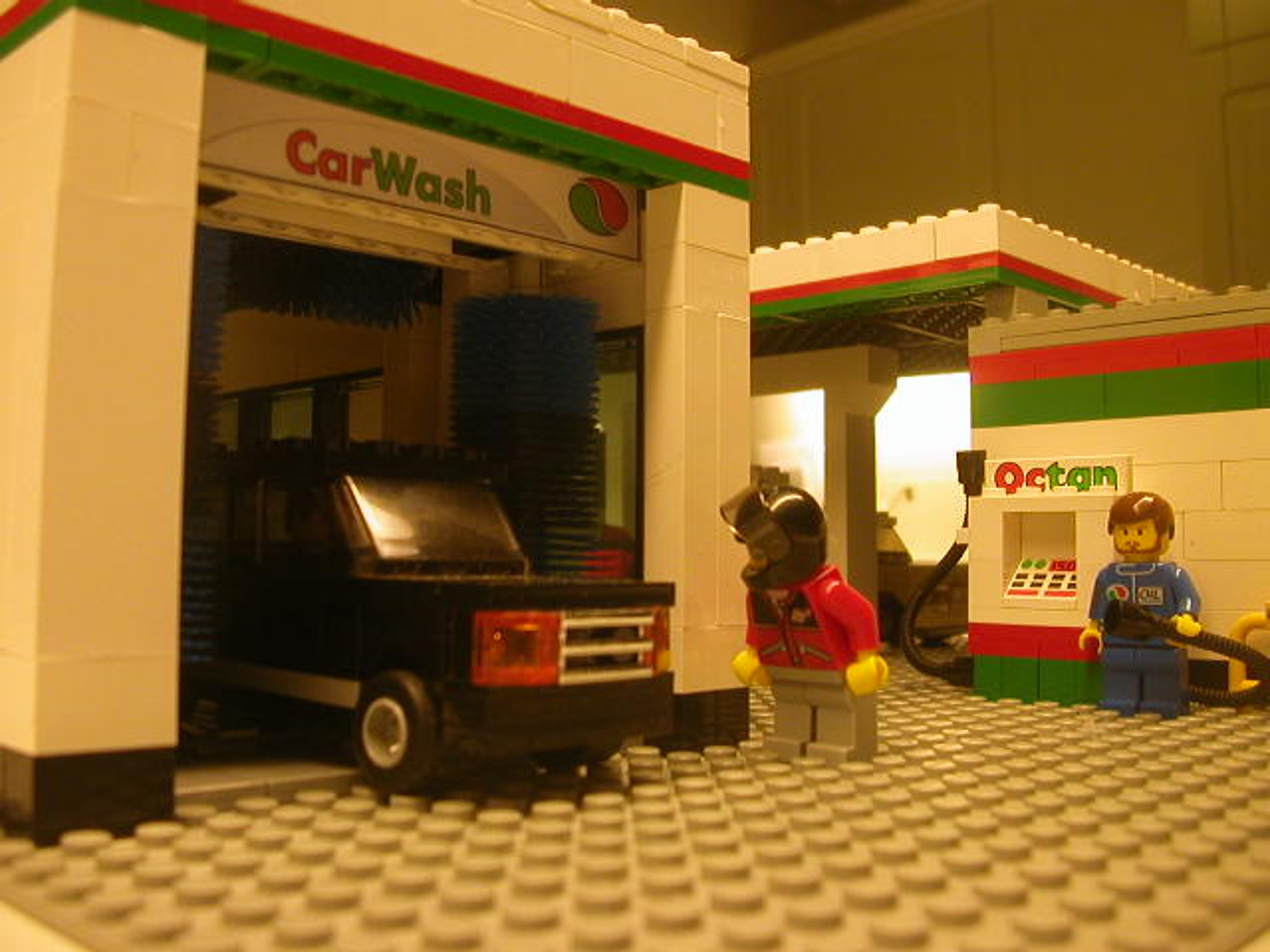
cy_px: 476
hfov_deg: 50.1
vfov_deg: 38.7
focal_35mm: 37
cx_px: 635
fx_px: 1357
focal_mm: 5.6
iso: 118
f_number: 2.7
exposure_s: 1/30.2
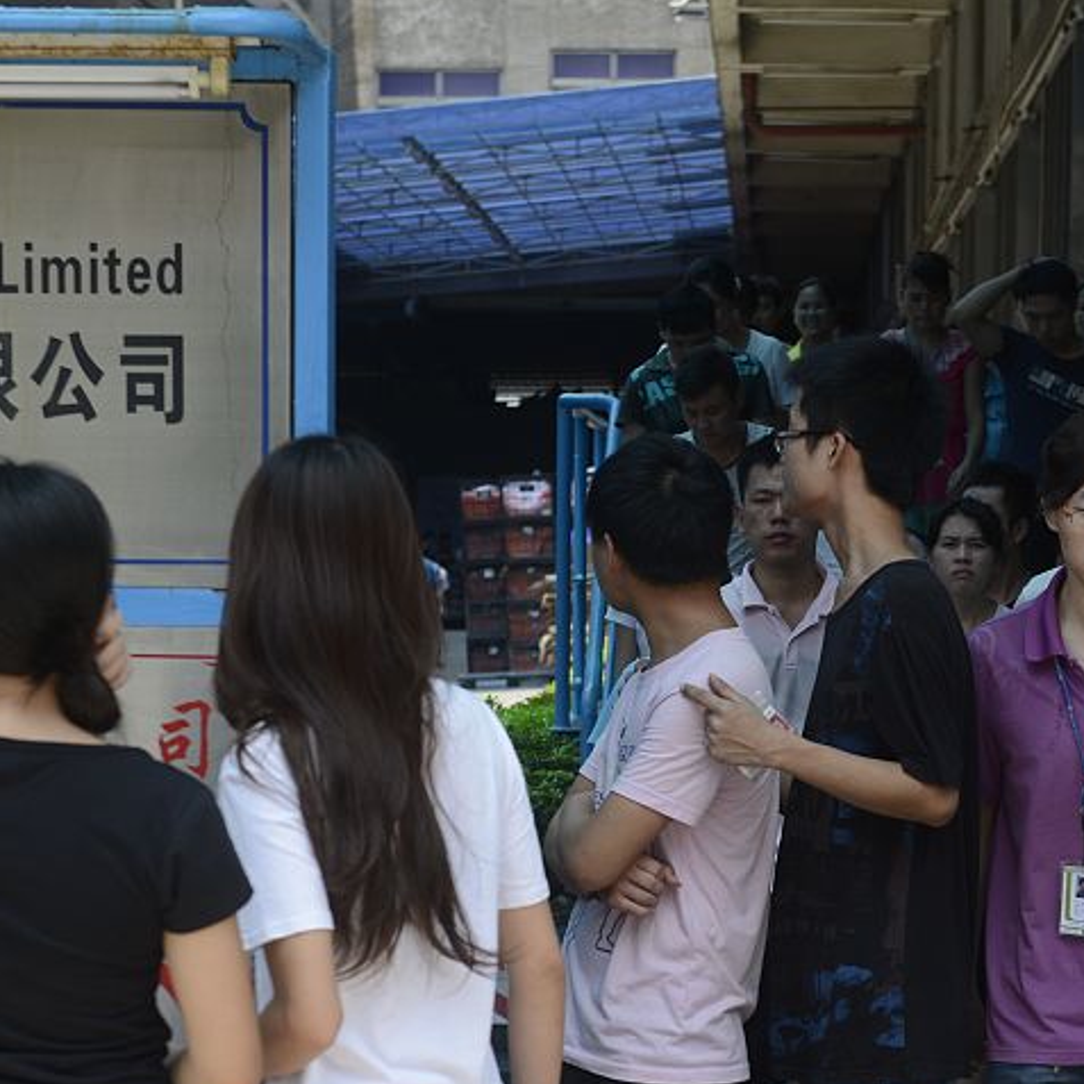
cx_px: 727
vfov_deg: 16.1
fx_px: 3791
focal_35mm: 107
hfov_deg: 16.2
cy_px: 892
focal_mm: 50
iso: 160
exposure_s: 1/500
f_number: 5
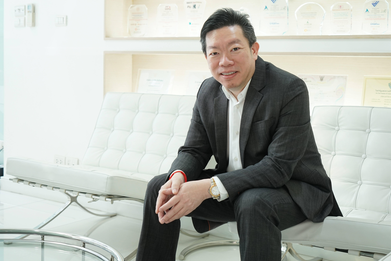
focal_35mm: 31
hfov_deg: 60.3
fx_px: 337
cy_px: 129
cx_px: 189
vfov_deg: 42.3
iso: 5000
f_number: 7.1
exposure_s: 1/200
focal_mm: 30
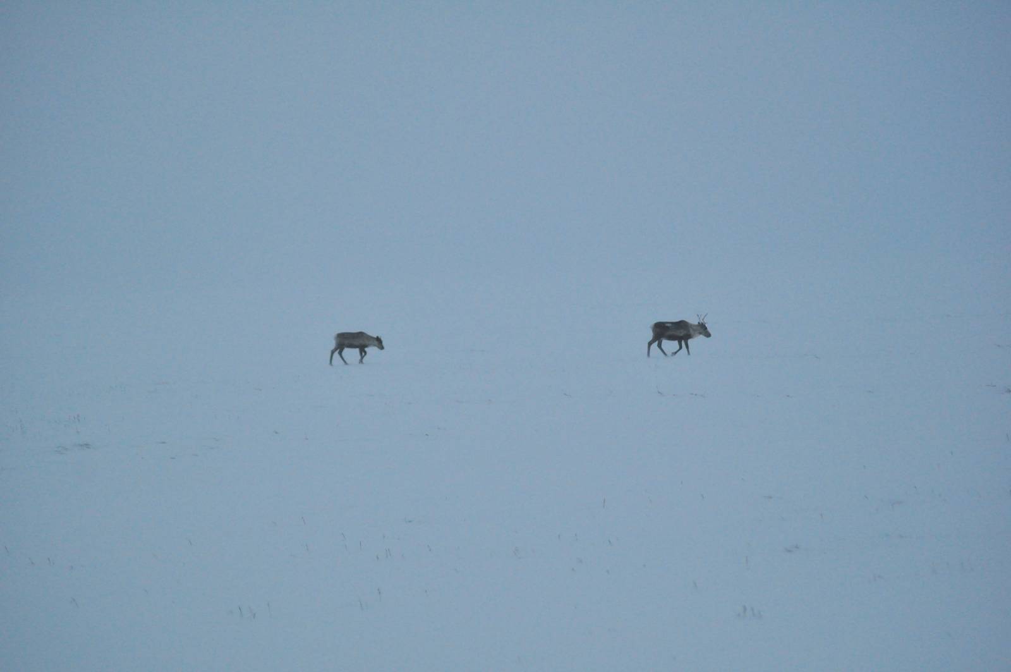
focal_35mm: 225
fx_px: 6312
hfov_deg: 9.2
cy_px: 336
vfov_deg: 6.1
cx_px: 506
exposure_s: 1/500
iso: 1100
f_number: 4.5
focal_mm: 150
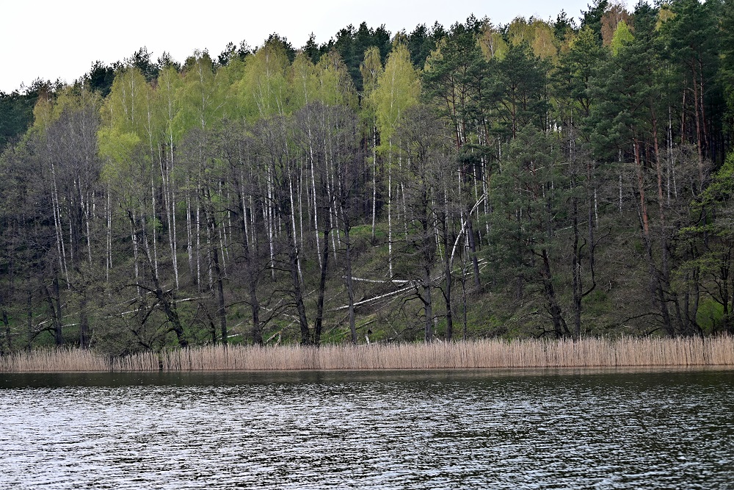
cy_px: 245
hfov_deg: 21.5
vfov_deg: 14.4
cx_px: 367
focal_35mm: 95
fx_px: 1937
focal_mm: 95
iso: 180
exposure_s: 1/500
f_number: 5.6
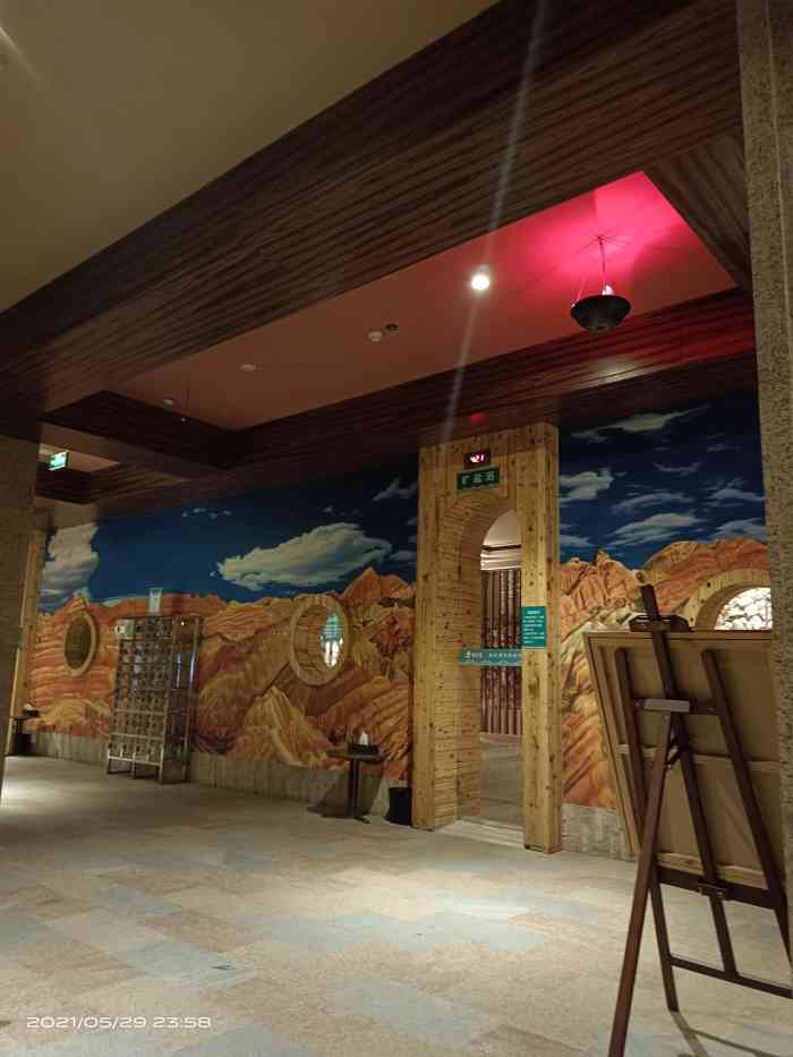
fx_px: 763
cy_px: 528
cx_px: 396
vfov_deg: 69.4
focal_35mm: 25
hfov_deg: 54.9
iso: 6537
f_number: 1.79
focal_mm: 4.71
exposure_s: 1/14.3
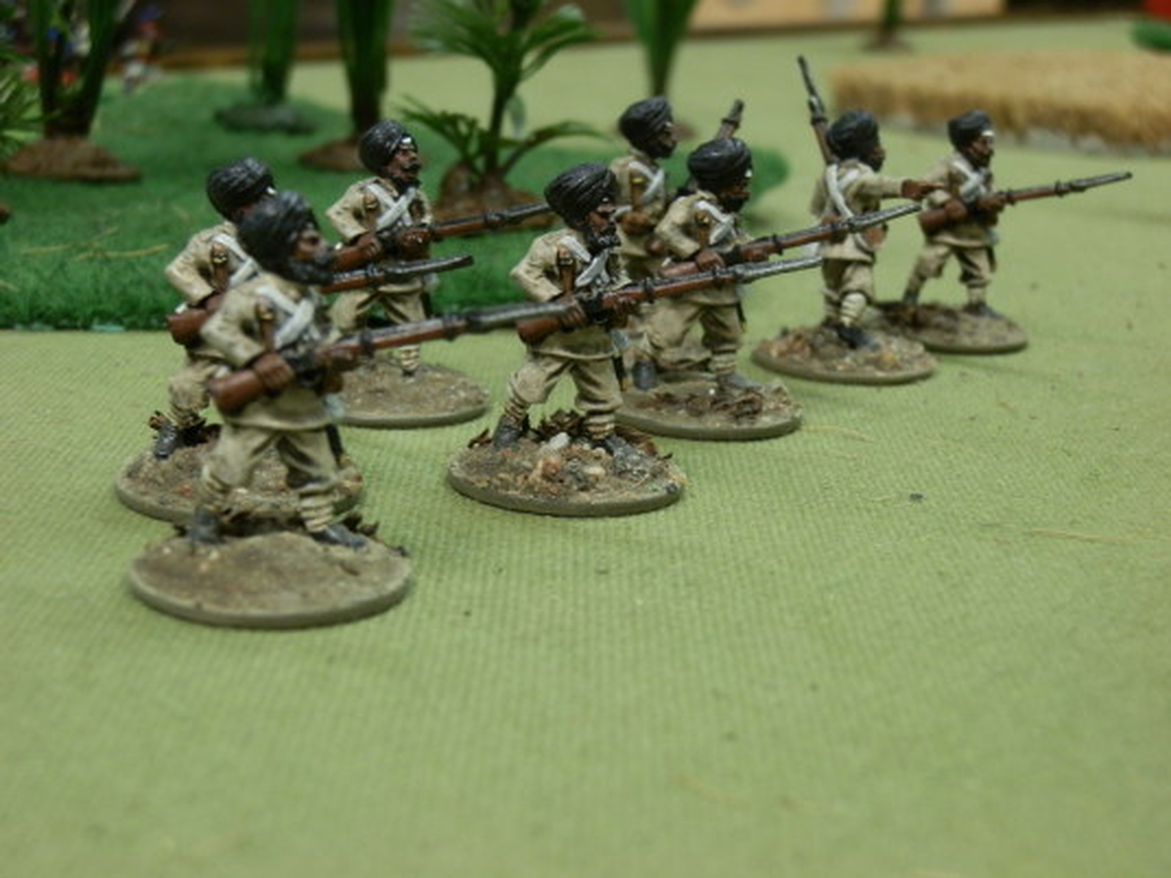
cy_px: 439
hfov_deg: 31.7
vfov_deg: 24.0
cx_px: 586
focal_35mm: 61
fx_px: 2064
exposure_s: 1/25
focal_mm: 10.99
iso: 200
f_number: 3.7
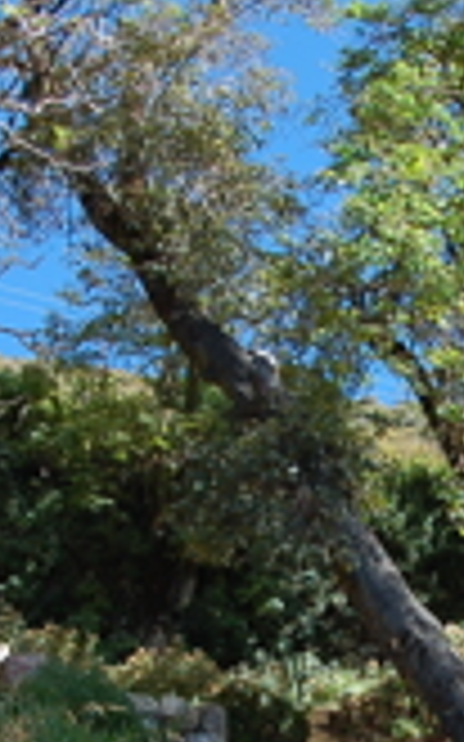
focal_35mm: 122
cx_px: 392
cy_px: 621
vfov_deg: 16.9
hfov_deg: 10.7
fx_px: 2471
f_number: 4
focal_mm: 24
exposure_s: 1/500
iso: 200
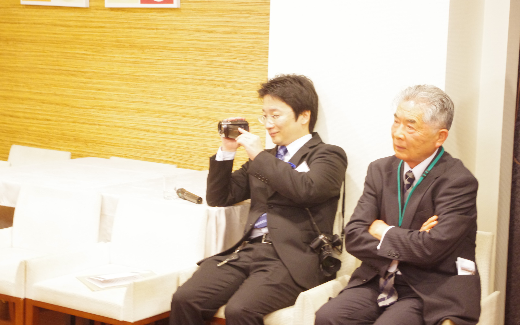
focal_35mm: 84
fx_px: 1190
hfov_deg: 24.6
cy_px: 159
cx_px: 260
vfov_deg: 15.5
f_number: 5.6
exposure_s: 1/6
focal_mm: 55
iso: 2000
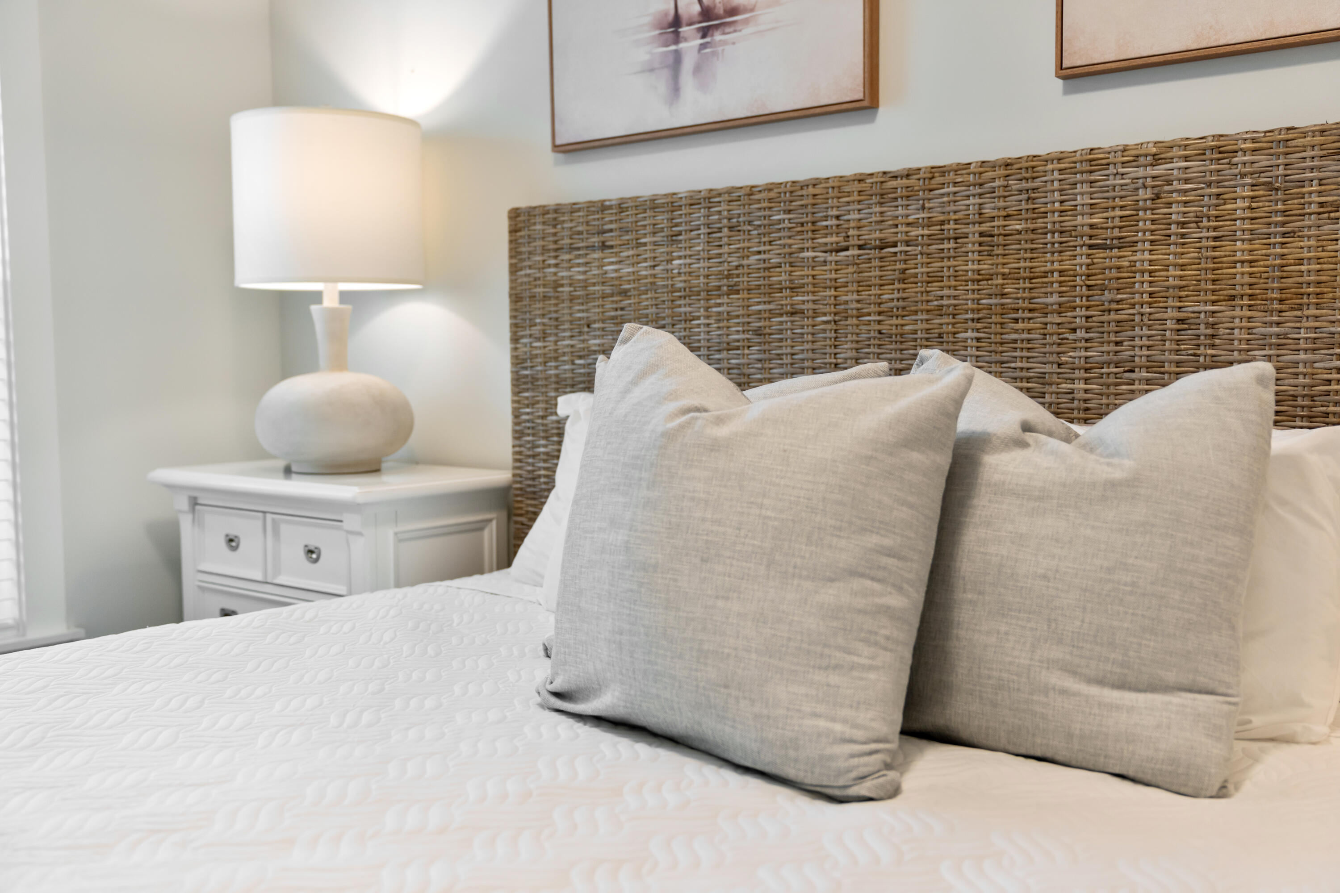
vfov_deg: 38.9
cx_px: 670
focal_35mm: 34
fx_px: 1265
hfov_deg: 55.8
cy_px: 446
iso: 500
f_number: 2.8
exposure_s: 1/125
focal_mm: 34
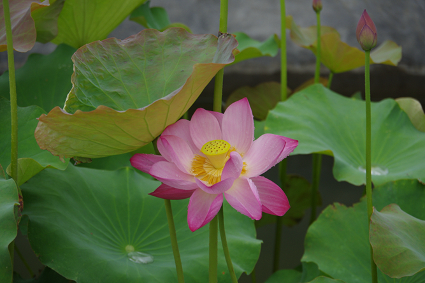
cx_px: 212
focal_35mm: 202
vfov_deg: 6.8
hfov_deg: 10.2
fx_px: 2383
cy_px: 142
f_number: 5.6
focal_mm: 135
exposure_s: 1/200
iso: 100
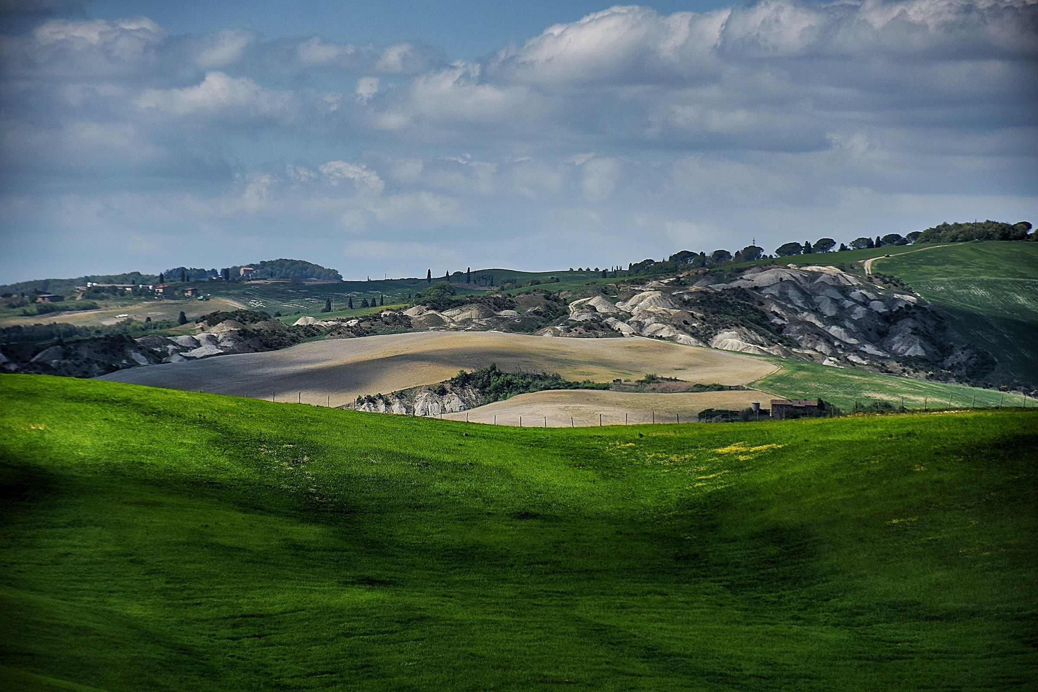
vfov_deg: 6.5
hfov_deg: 9.8
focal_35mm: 210
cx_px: 519
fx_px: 6055
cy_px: 346
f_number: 5.6
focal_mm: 140
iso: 100
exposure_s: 1/1000
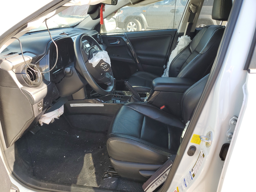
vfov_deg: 53.1
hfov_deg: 67.3
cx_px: 128
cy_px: 96
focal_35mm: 26
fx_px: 192
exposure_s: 1/286
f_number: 1.5
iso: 50
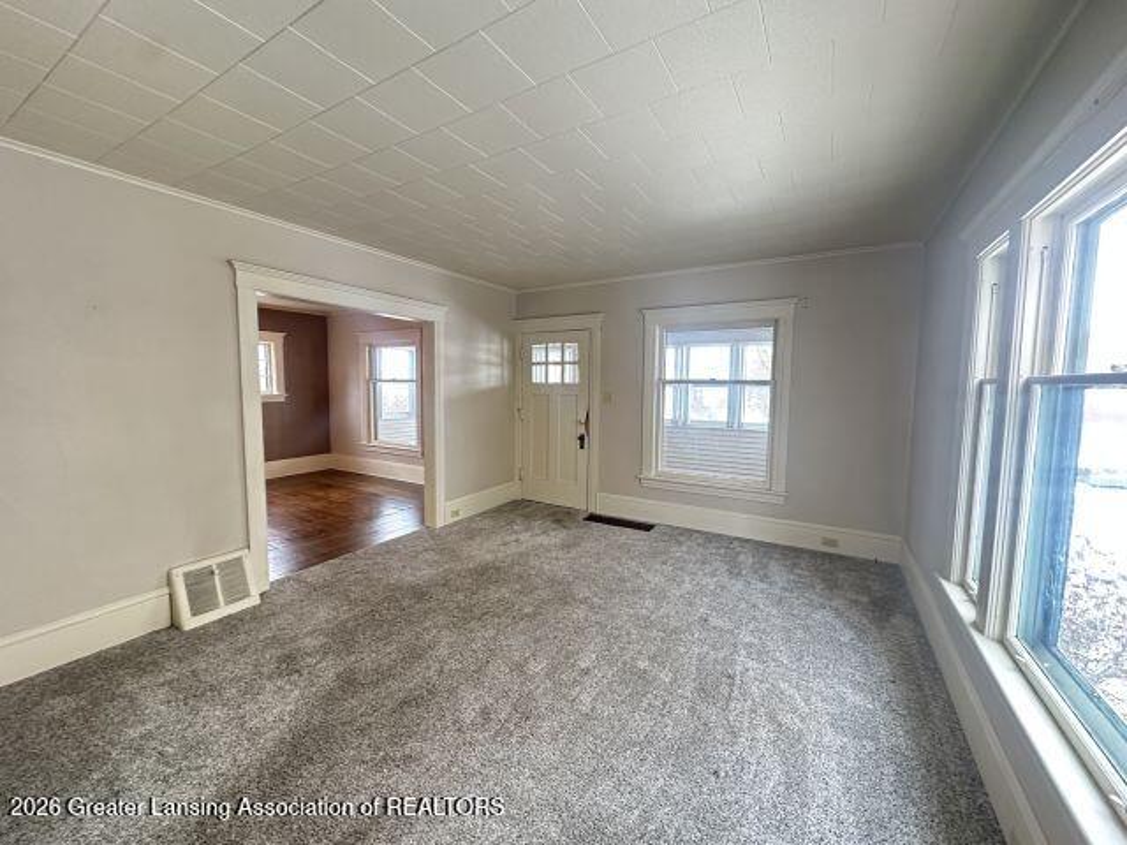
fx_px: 456
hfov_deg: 102.1
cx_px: 564
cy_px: 422
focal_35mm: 14
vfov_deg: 85.7
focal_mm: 2.22
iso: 320
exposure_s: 1/60
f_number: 2.2
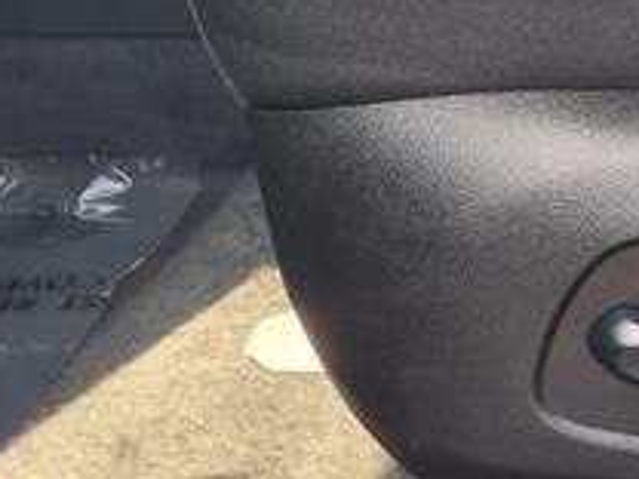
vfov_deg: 17.7
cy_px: 335
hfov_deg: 20.8
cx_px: 897
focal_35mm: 83
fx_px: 1532
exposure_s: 1/125
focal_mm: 3.58
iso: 40
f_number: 1.9
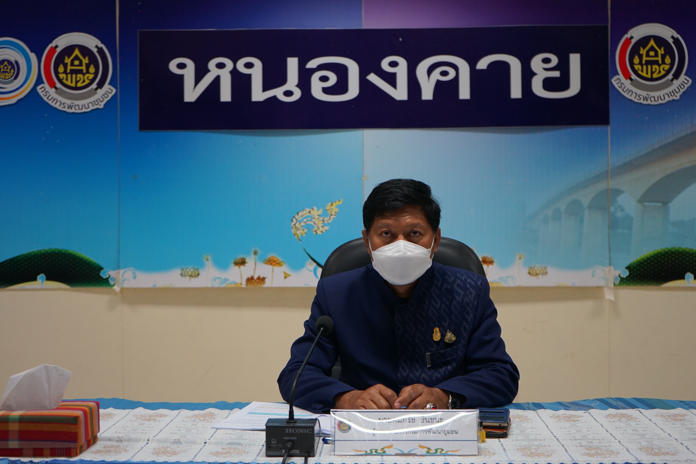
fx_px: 1005
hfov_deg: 38.2
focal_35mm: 52
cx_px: 348
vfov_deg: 26.0
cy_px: 232
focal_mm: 52
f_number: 5
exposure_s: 1/160
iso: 1000
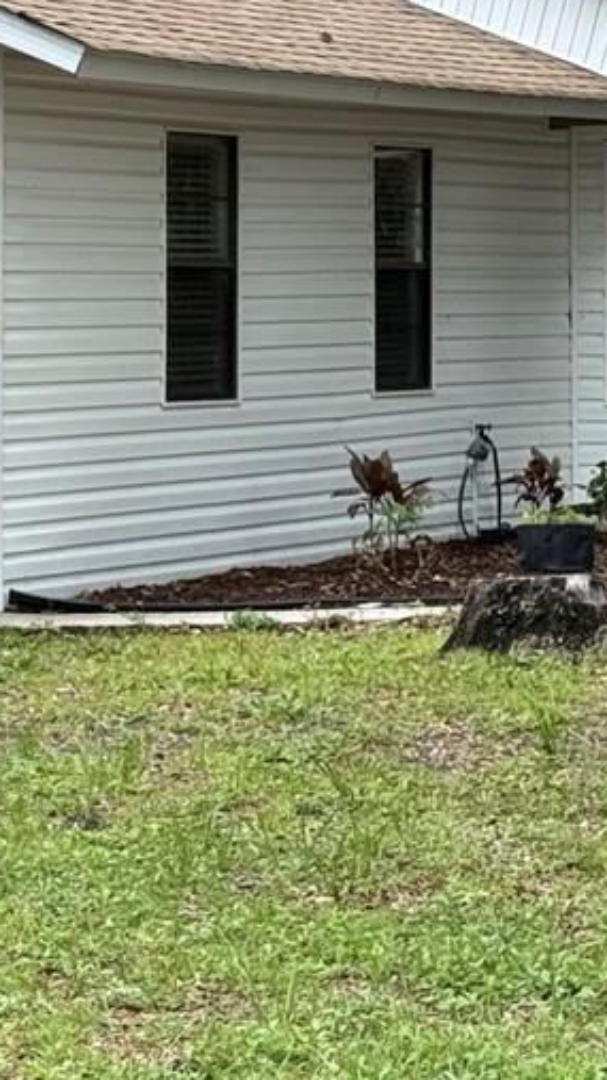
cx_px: -437
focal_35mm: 165
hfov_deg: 7.2
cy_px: 228
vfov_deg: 13.0
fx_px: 4724
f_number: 1.78
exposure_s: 1/1285
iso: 80
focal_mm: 6.76
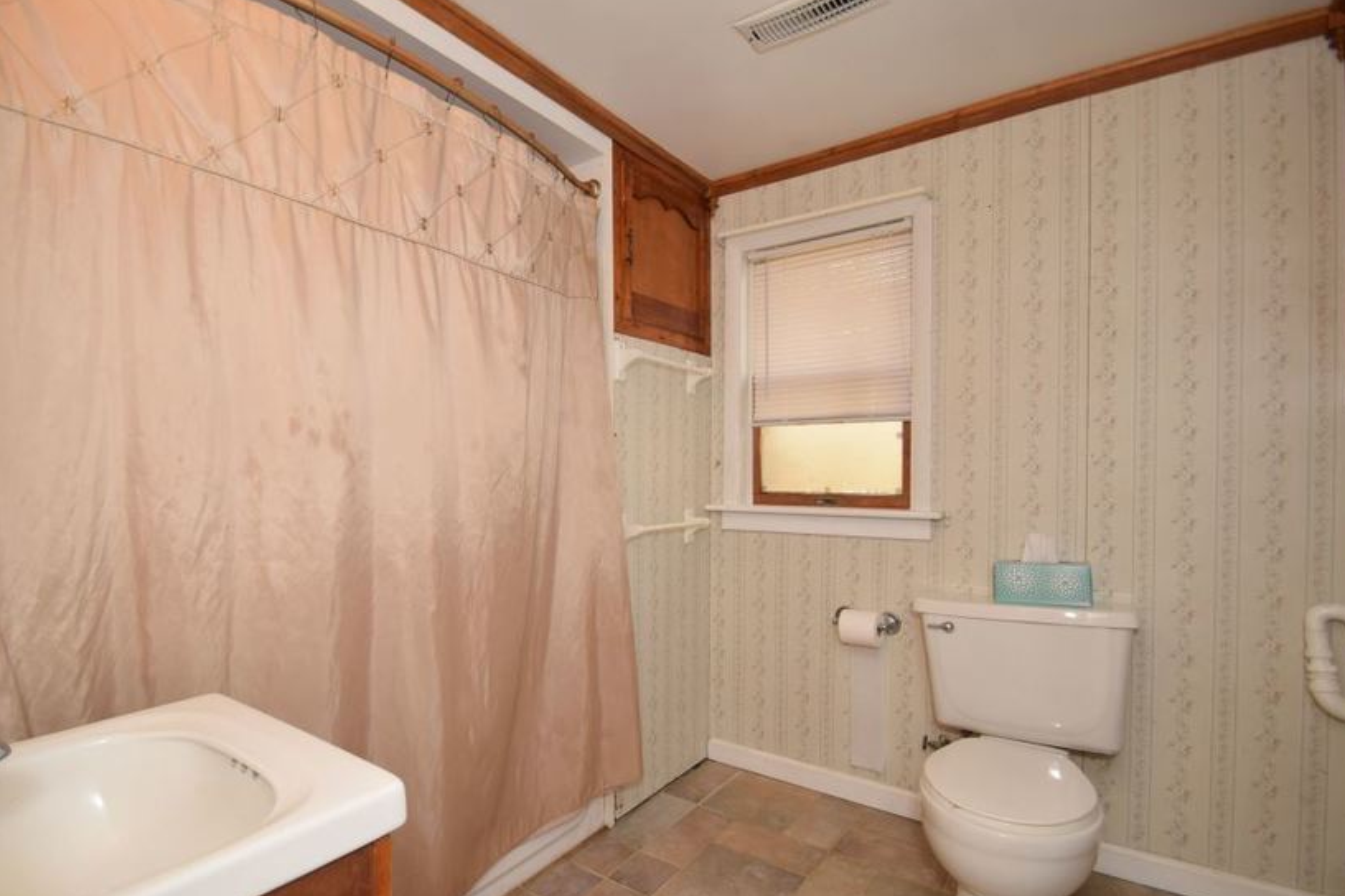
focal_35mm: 16
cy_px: 458
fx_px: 598
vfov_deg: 73.7
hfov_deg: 96.6
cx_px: 715
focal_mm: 10
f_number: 3.5
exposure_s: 1/40
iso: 125
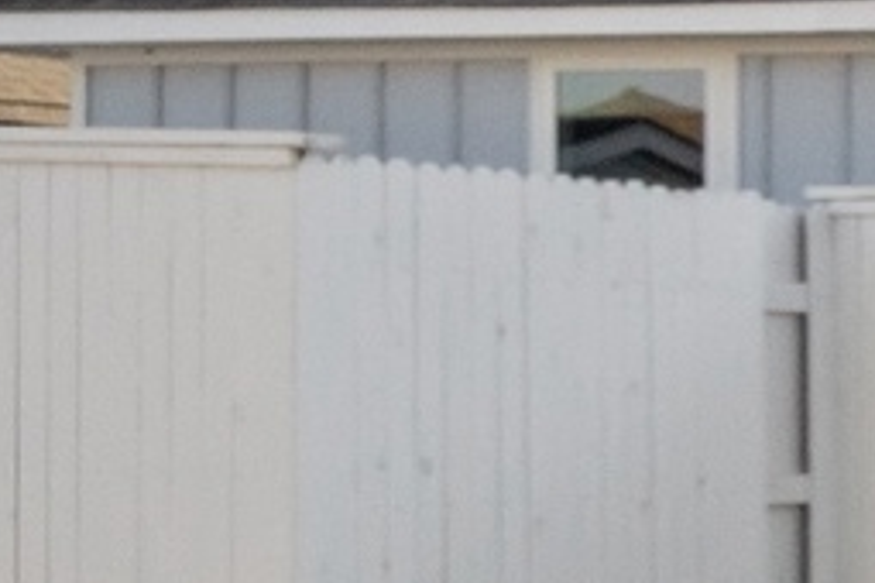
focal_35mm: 229
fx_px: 5566
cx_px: 2455
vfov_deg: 6.0
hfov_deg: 8.0
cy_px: 86
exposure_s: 1/2000
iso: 400
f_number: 8
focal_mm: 24
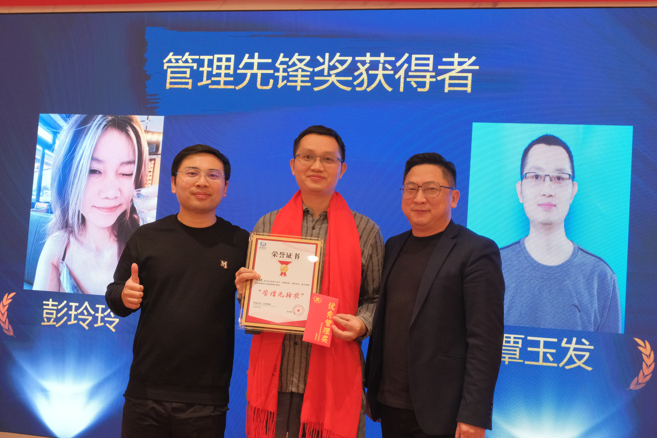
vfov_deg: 24.2
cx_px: 328
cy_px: 219
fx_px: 1022
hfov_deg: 35.6
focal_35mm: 56
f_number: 5.2
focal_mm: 37.4
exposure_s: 1/110
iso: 3200
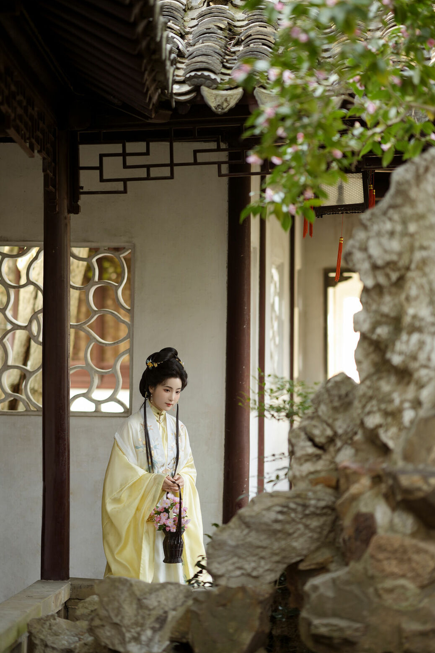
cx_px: 217
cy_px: 325
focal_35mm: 86
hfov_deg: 15.9
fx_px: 1559
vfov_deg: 23.6
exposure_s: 1/125
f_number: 1.6
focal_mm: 85
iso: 100
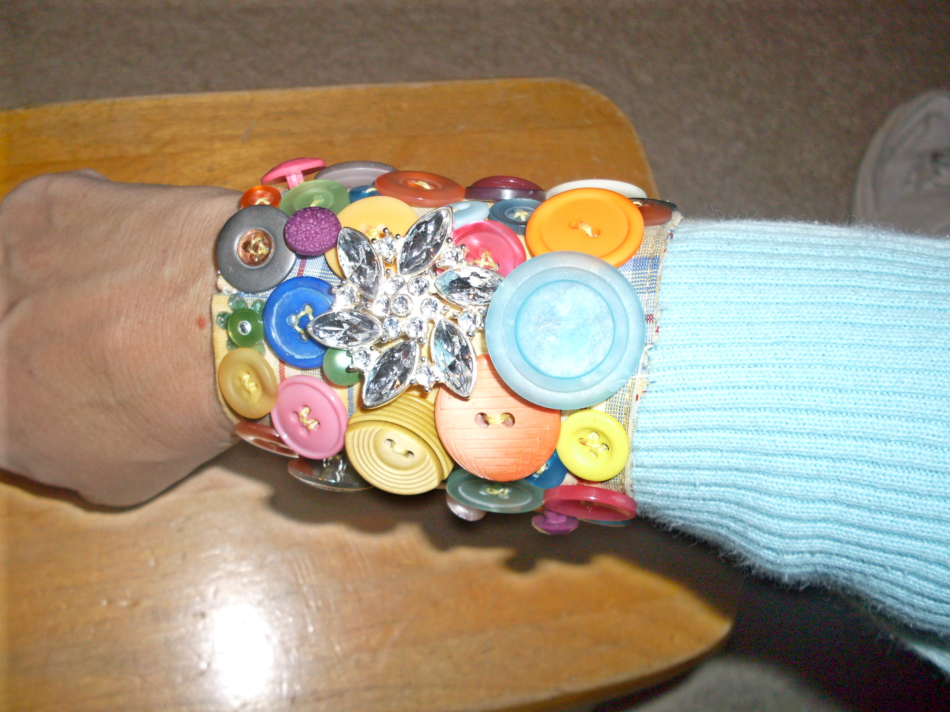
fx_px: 1043
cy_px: 356
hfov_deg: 49.0
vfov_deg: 37.7
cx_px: 475
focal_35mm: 38
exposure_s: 1/45
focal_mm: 6.3
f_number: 2.8
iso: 100
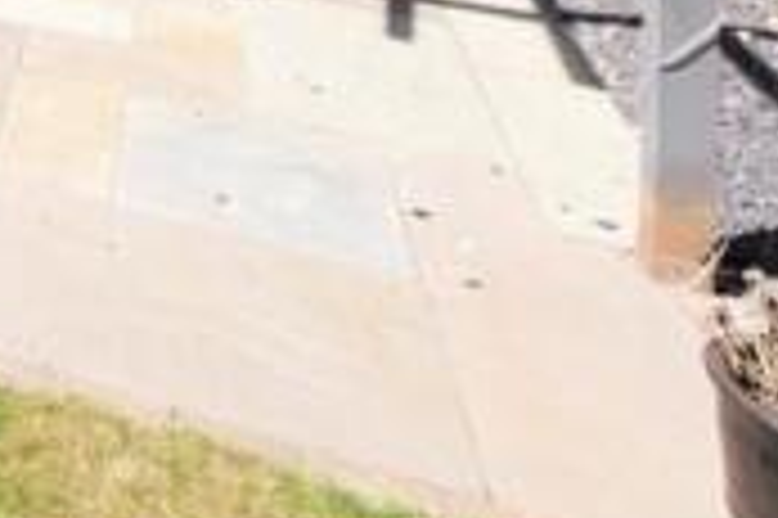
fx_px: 1058
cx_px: -324
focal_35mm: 49
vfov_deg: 19.4
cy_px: -448
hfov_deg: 29.1
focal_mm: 7
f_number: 6.3
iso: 200
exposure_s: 1/320
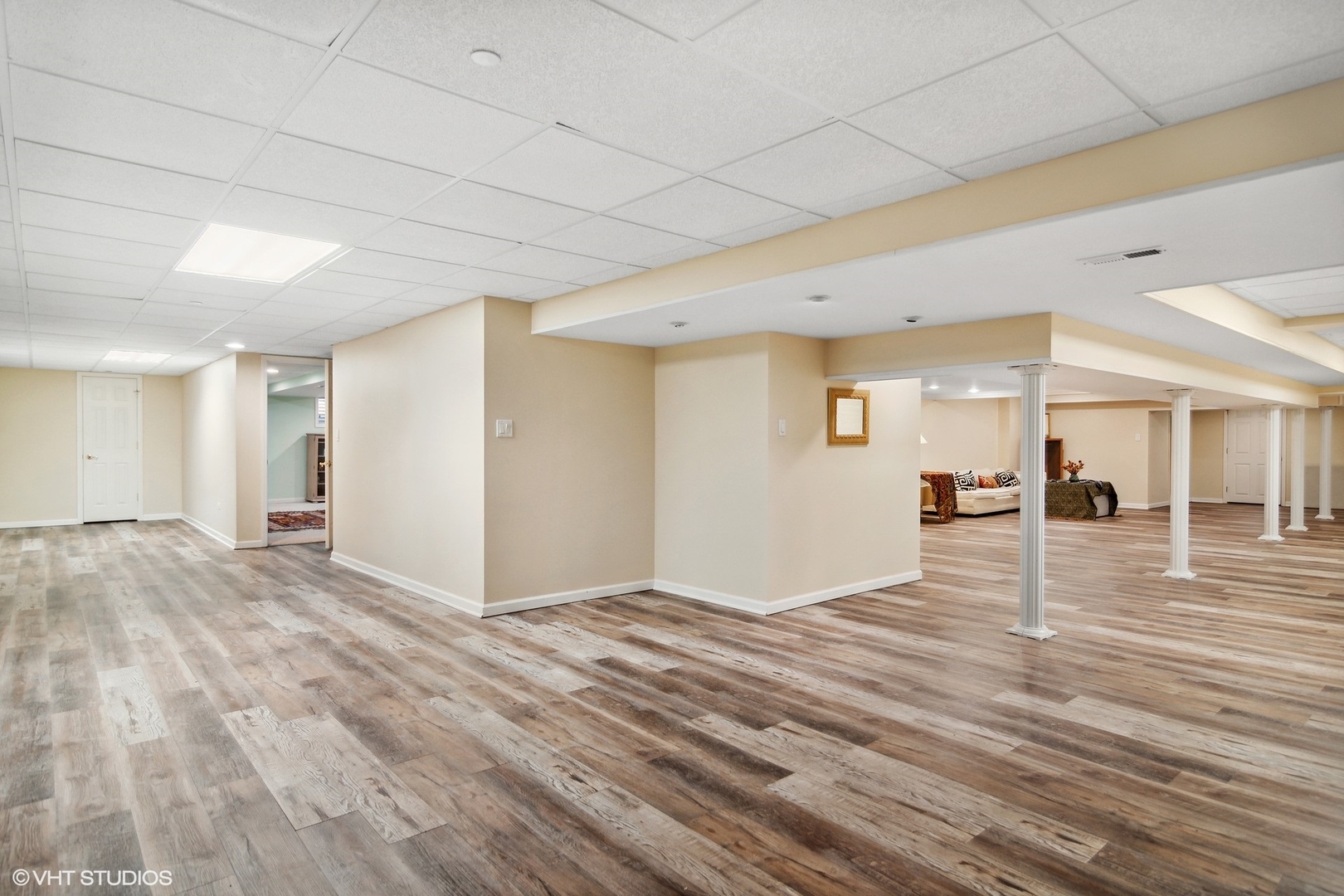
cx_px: 672
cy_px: 448
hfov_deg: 90.0
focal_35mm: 18
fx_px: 672
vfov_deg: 67.4
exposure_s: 1/10
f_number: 8
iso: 200
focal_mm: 12
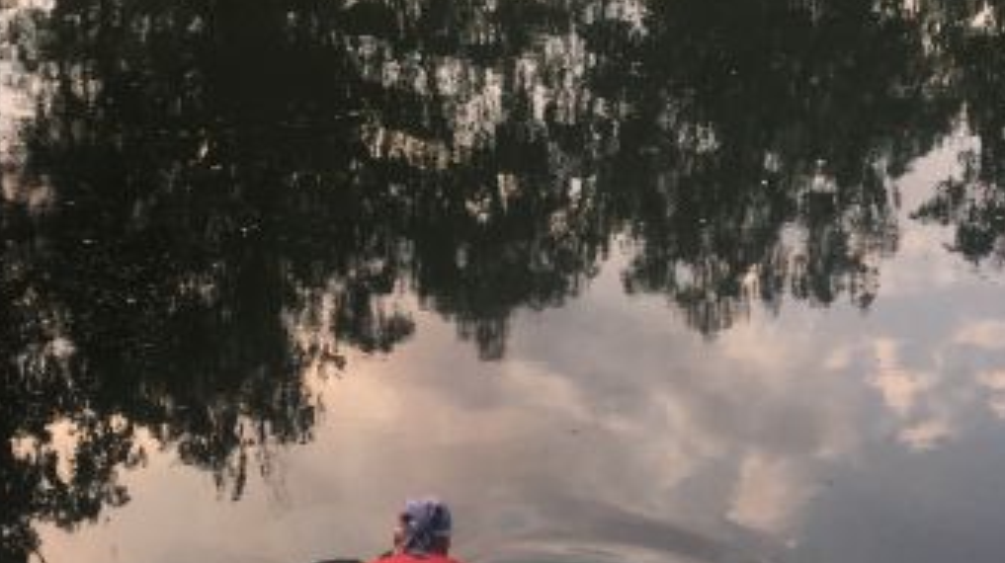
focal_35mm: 84
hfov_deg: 25.3
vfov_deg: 14.2
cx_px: 554
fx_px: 2237
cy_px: 79
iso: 25
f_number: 2.2
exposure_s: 1/100
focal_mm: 4.15
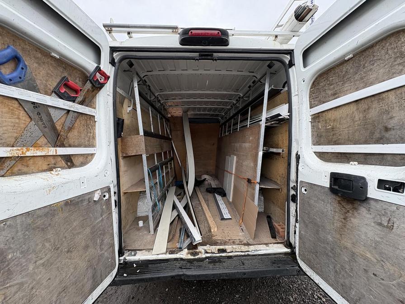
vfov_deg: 85.7
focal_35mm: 14
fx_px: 164
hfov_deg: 102.1
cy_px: 152
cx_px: 202
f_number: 2.2
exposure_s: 1/136
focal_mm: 2.22
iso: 80
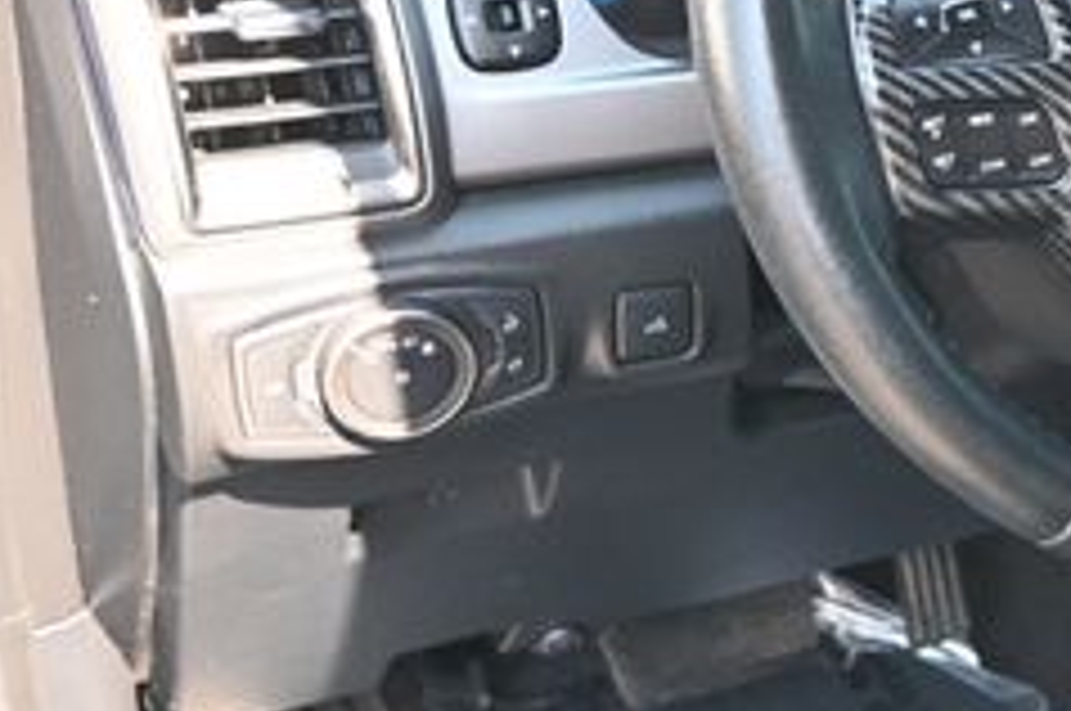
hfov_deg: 22.7
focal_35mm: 79
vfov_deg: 17.3
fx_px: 2337
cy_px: 315
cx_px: 1431
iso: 720
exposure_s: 1/125
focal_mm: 19.5
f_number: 3.8
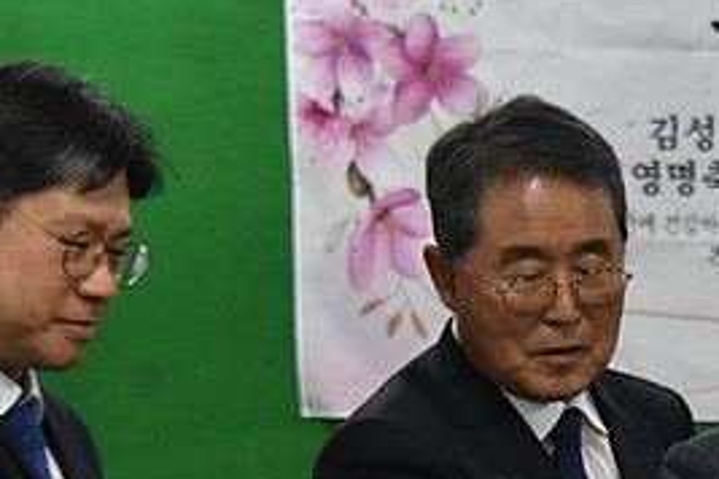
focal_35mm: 206
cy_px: 849
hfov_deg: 9.8
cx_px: 916
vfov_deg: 6.5
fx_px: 4114
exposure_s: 1/125
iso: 4500
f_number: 5.6
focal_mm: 55
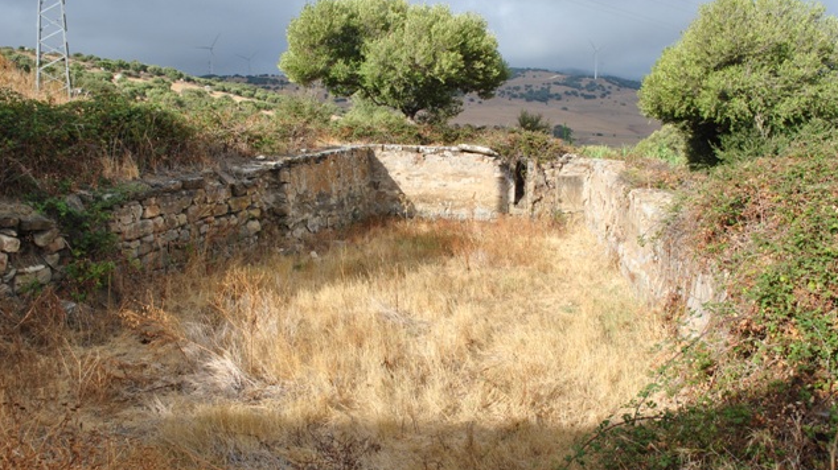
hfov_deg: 56.6
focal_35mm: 35
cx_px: 418
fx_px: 777
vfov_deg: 33.7
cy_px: 243
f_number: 10
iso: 200
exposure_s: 1/250
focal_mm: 22
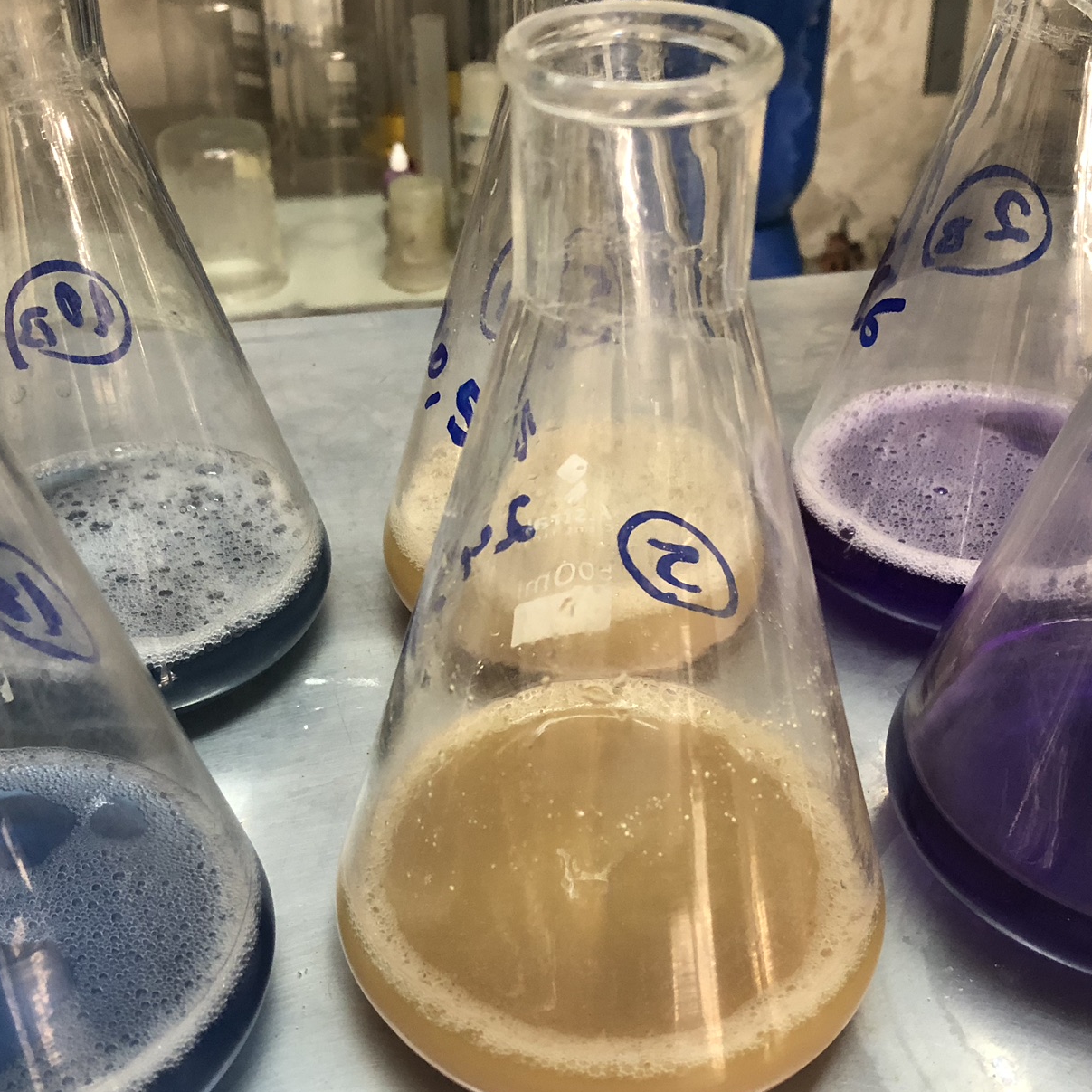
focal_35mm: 42
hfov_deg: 40.0
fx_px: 1499
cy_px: 583
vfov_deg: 40.0
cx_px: 541
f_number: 1.8
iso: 80
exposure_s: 1/15
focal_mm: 3.99
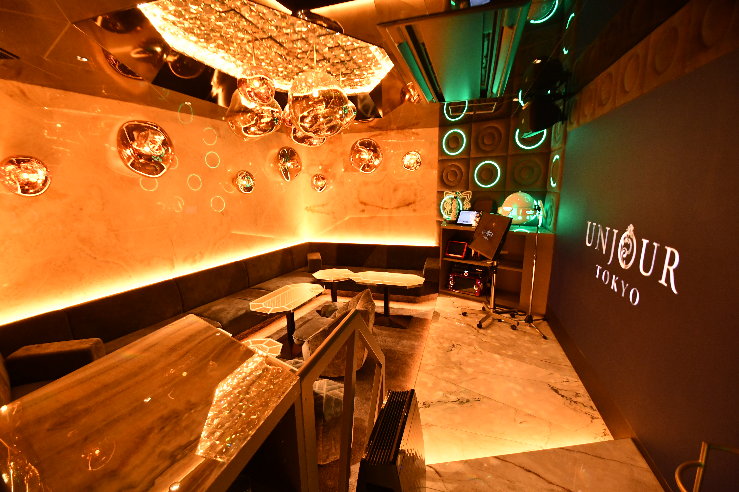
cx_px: 370
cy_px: 246
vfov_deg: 77.3
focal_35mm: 15
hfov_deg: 100.4
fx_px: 308
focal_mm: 10
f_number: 3.5
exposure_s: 1/60
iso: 1600
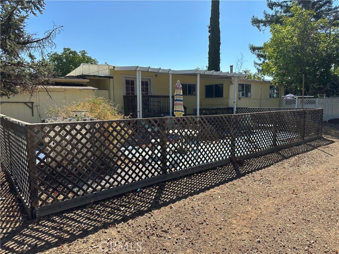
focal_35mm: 24
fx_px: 235
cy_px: 127
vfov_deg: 56.8
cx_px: 170
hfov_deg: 71.6
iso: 80
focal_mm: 6.86
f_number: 1.78
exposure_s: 1/3717
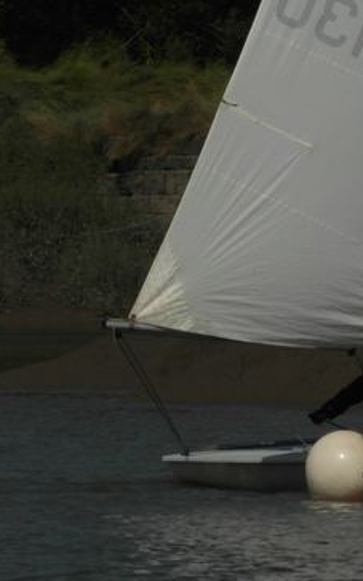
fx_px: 11313
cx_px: 301
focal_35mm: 715
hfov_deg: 1.8
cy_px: 147
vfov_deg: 2.9
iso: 80
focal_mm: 49.7
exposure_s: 1/1500
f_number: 7
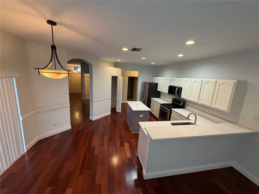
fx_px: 105
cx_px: 130
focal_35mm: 14
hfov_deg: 102.1
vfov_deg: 85.7
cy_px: 97
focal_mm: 2.22
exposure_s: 1/60
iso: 250
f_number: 2.2
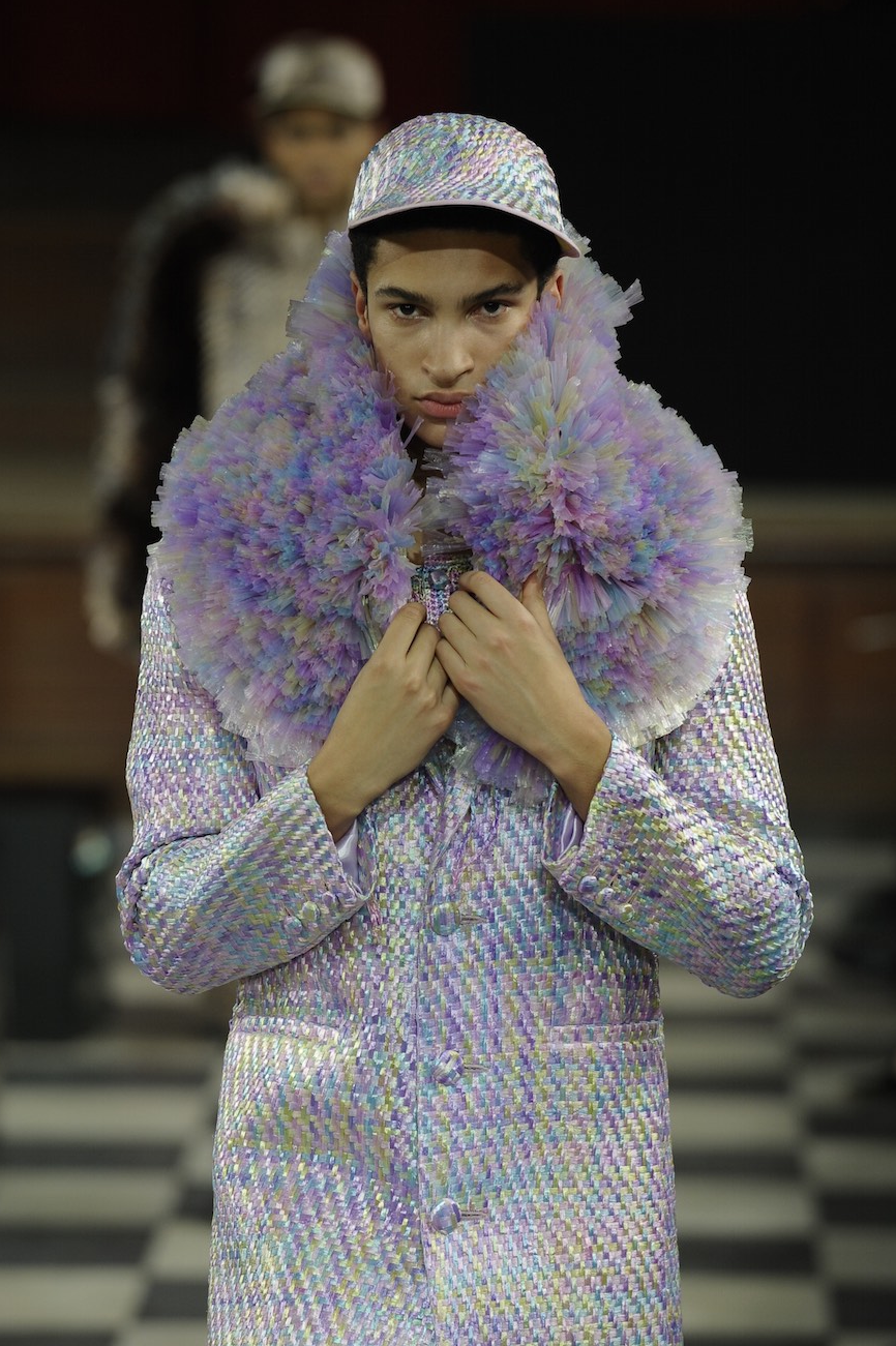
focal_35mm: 231
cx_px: 431
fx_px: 8633
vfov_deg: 8.9
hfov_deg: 5.9
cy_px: 700
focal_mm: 200
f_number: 4
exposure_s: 1/500
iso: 1000
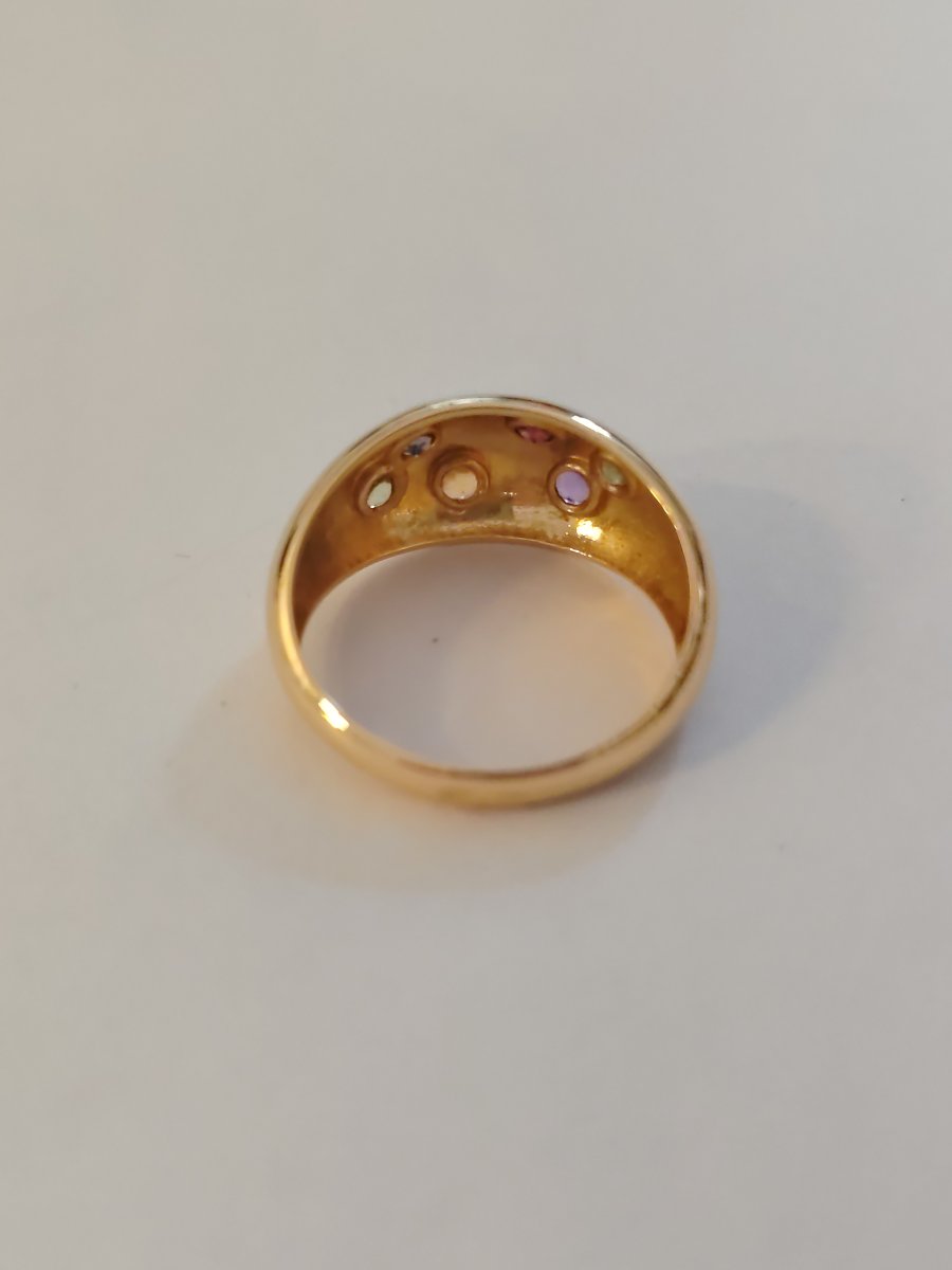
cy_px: 635
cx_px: 476
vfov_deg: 52.6
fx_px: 1283
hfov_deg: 40.7
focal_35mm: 35
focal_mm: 5.25
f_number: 1.75
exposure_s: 1/333
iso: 7936
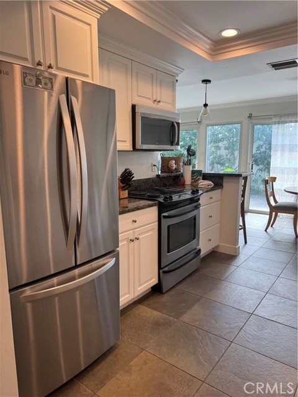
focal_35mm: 24
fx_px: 275
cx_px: 149
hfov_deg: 56.8
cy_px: 198
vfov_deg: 71.6
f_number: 1.78
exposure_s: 1/120
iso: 80
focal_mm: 6.76
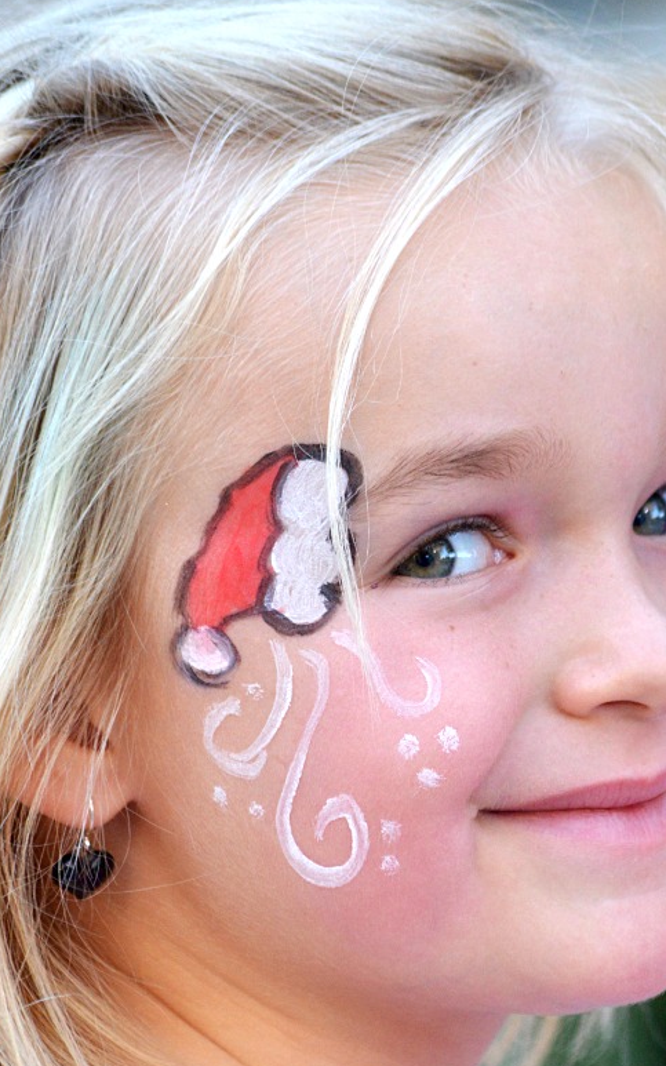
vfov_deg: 7.5
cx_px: 390
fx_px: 8097
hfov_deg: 4.7
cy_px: 672
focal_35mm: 279
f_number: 6.3
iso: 900
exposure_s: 1/200
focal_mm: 125
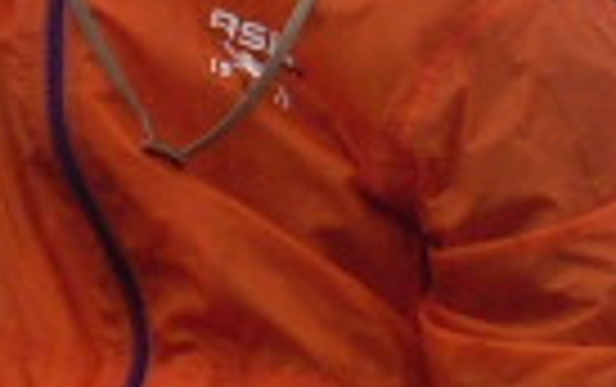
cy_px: 248
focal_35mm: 301
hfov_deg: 6.9
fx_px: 5059
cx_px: -90
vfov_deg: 4.4
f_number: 3
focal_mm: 6.3
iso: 80
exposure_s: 1/180
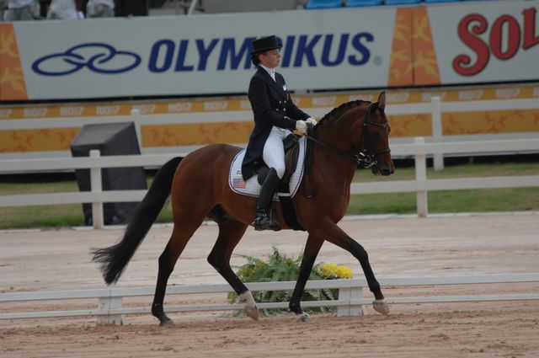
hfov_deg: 3.8
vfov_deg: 2.5
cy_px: 179
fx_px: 8075
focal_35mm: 540
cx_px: 270
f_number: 5.3
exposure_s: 1/500
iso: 400
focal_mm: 360
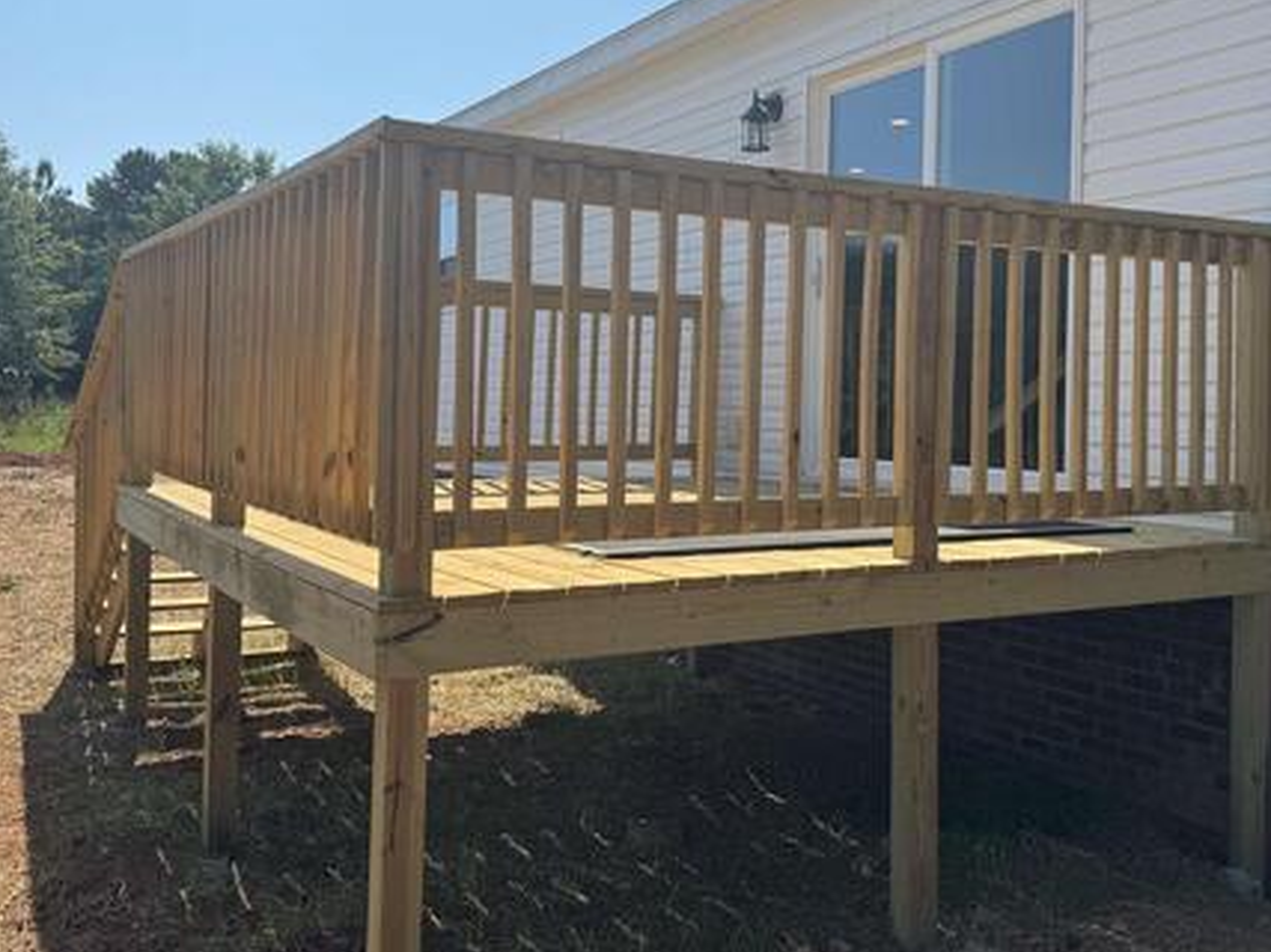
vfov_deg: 39.5
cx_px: 702
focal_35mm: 36
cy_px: 405
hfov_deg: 51.3
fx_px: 1321
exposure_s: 1/4950
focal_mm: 6.76
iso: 80
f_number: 1.78
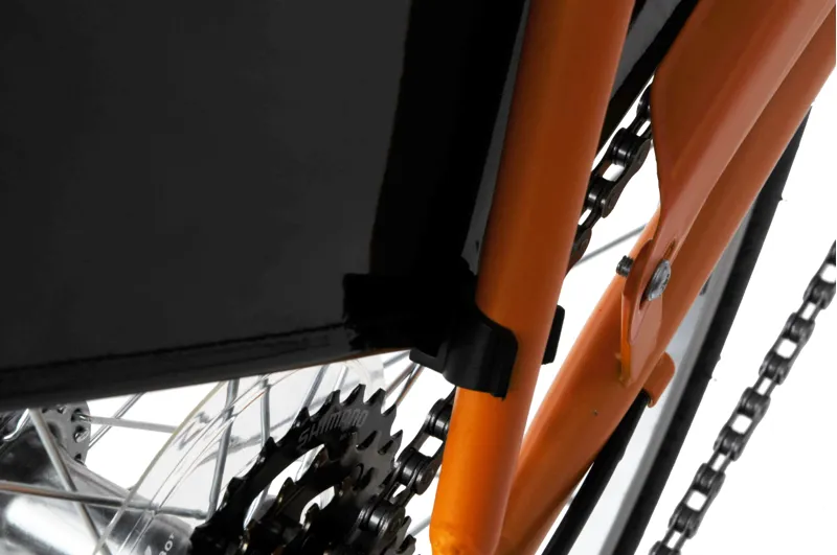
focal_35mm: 158
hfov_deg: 13.1
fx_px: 3657
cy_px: 278
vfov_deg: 8.7
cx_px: 418
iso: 200
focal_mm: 105
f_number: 25
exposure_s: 1/60
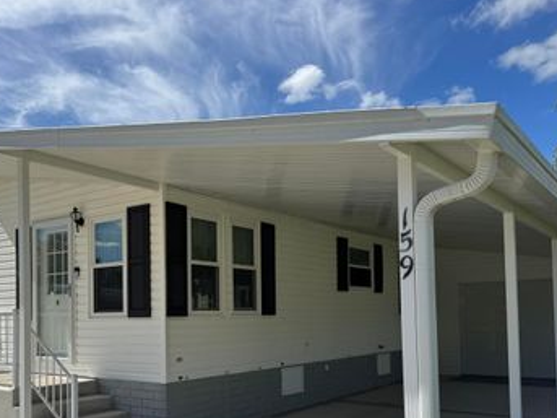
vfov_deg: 39.8
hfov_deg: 51.9
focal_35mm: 35
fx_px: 563
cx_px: 200
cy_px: 300
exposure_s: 1/6410
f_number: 1.78
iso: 80
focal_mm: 6.76
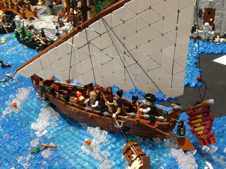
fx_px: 248
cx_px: 140
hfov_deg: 48.5
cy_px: 80
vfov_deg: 37.7
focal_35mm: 38
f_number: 2.8
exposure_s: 1/60
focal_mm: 3.6
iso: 400
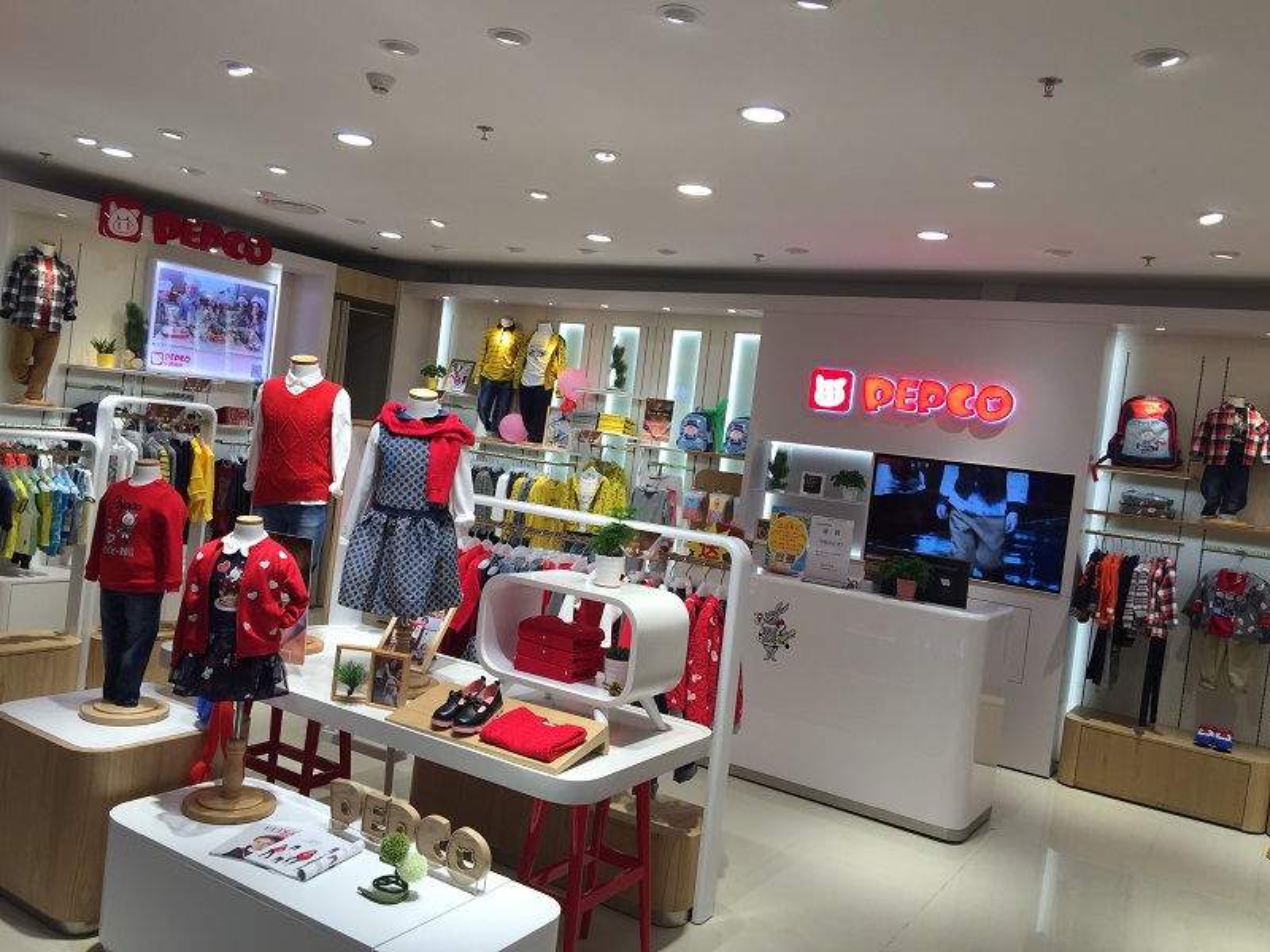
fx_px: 1064
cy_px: 476
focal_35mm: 29
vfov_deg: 48.2
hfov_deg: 61.7
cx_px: 635
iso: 32
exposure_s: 1/136
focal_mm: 4.15
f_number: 2.2
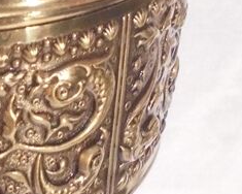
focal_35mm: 127
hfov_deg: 14.4
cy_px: -69
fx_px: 910
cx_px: -87
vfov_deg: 11.8
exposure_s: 1/8
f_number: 4
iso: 400
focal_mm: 6.1
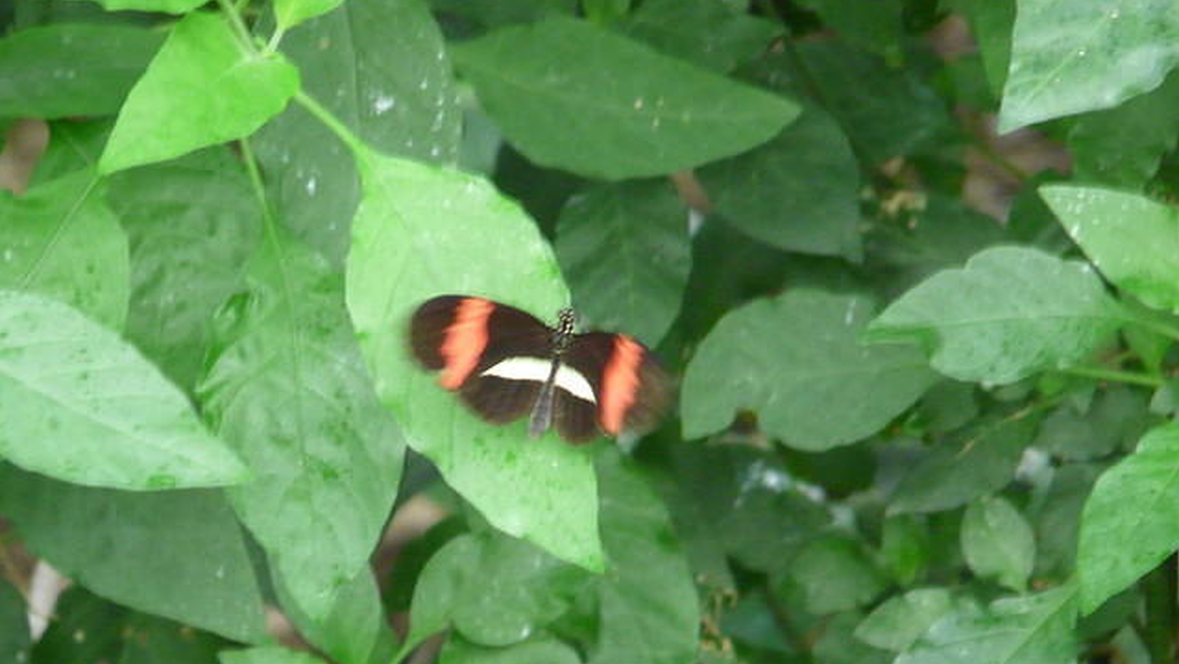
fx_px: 16539
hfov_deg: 4.1
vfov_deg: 2.3
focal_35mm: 529
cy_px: 407
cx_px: 590
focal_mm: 62.4
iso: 400
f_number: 3.6
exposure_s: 1/30
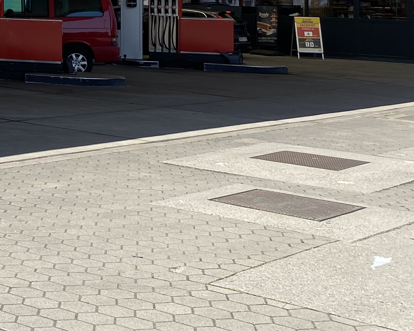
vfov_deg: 17.7
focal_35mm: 82
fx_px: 1005
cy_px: -85
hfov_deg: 19.5
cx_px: -249
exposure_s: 1/1362
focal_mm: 4.25
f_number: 1.8
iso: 32
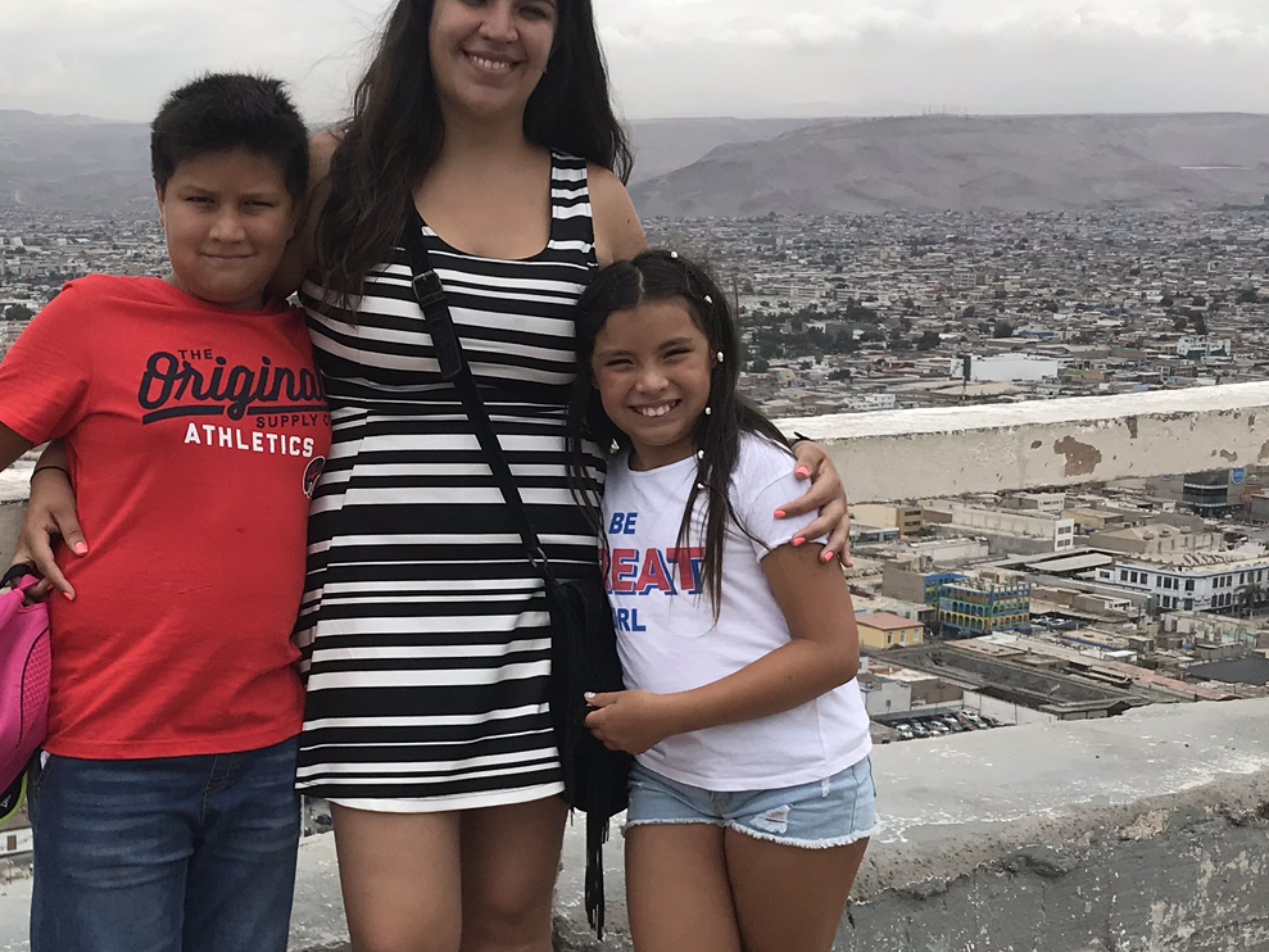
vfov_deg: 25.2
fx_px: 2127
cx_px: 380
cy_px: 589
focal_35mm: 58
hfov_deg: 32.8
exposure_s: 1/3690
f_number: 1.8
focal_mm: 3.99
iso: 20
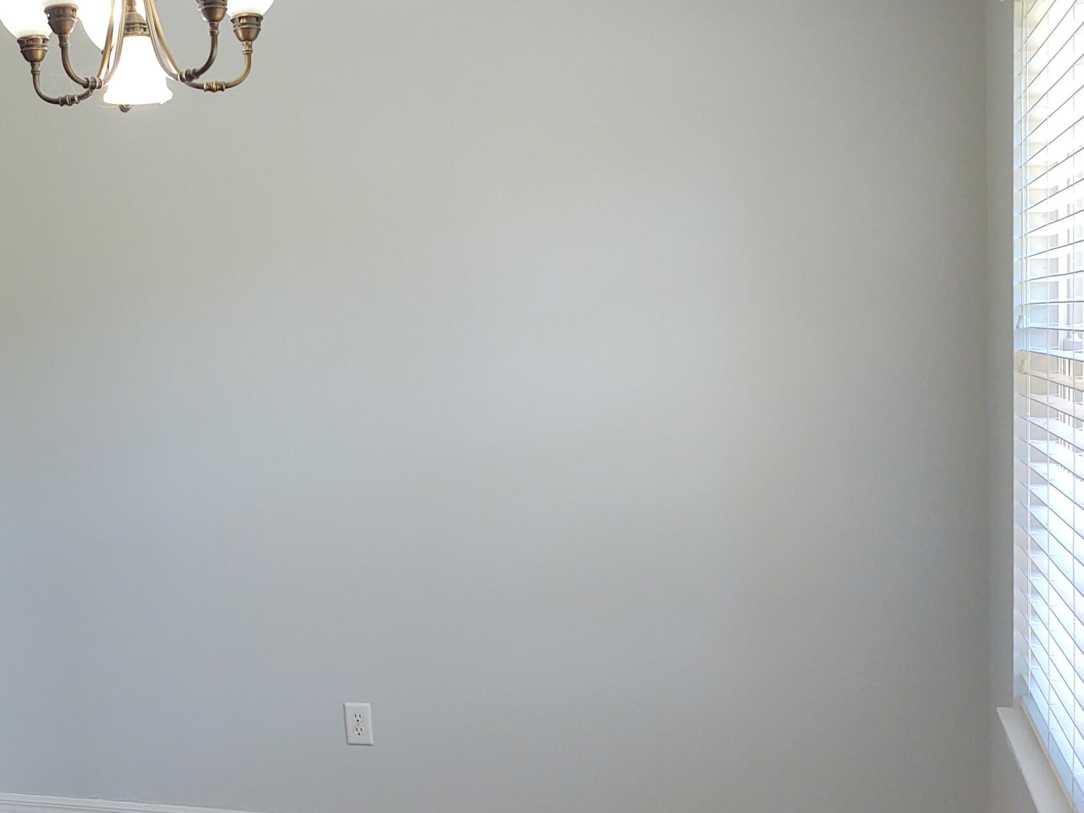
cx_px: 140
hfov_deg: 37.5
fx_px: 1503
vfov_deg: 30.1
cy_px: 532
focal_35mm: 48
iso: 145
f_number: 1.7
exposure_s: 1/120
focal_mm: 4.75
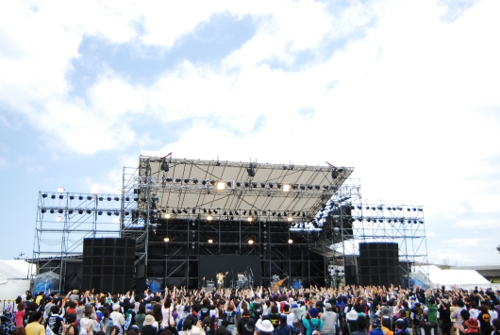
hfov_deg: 57.2
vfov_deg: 40.1
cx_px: 250
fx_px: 459
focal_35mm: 33
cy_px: 168
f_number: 2.8
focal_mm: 22
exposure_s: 1/1000
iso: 100
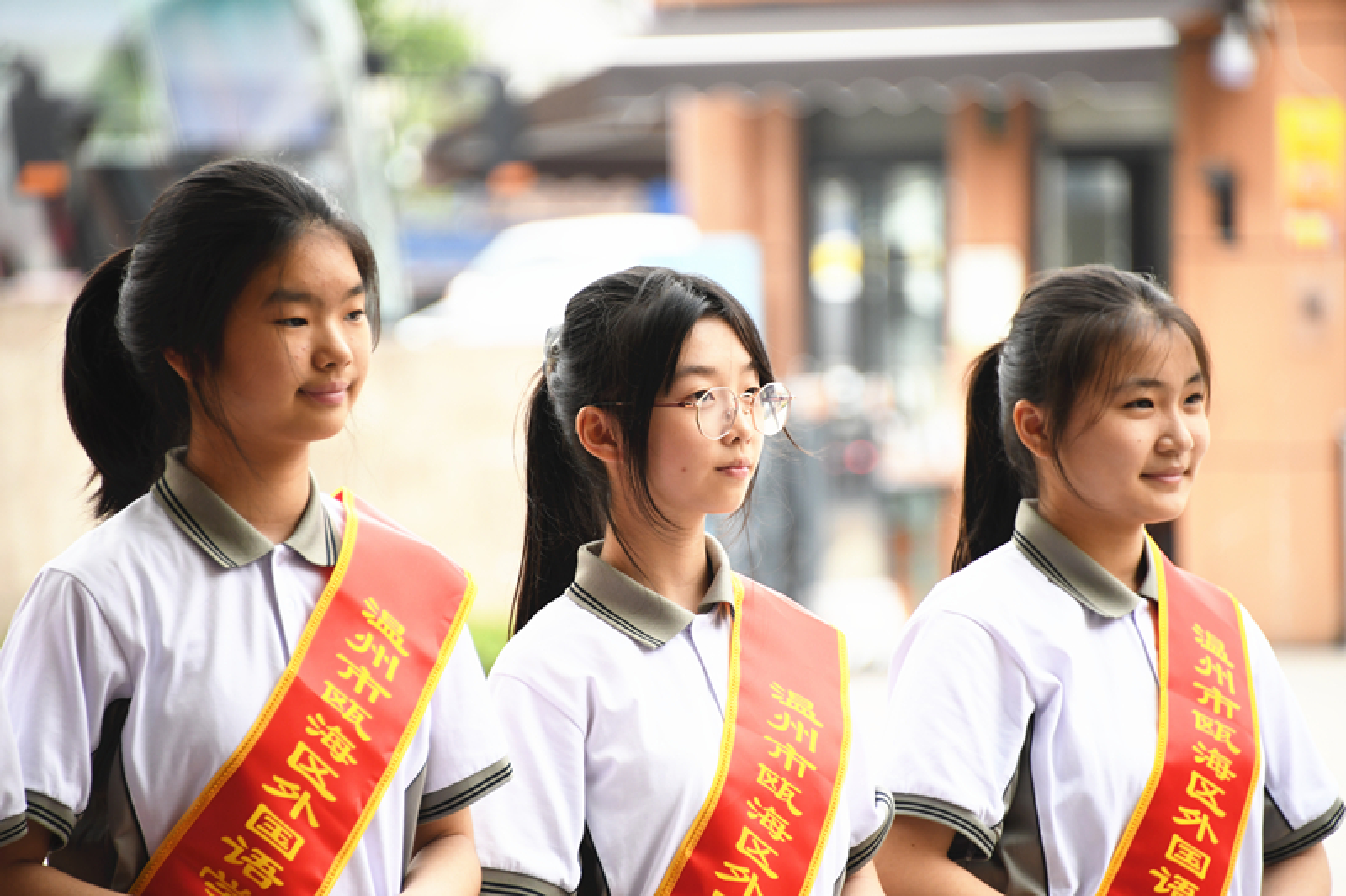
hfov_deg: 6.9
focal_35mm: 300
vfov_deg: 4.6
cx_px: 673
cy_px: 448
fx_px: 11214
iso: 1000
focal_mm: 300
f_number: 5.6
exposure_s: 1/400
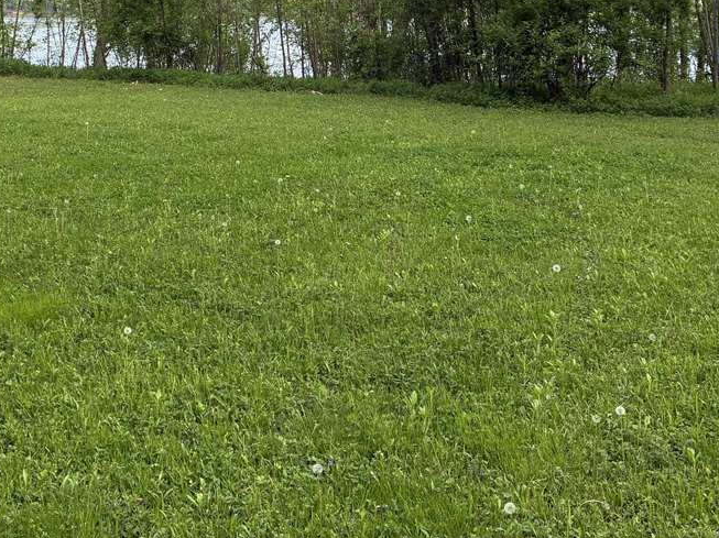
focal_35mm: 51
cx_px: 340
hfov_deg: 37.5
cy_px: 12
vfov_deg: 27.1
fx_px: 1059
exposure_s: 1/455
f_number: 1.64
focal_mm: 4.2
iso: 32
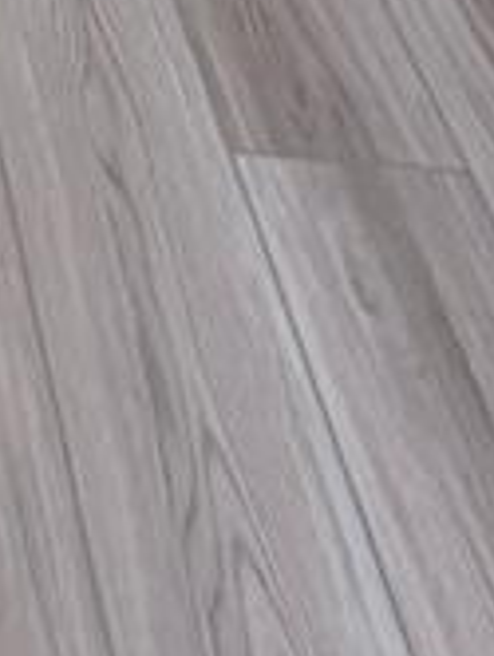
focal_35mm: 101
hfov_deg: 12.6
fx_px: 1917
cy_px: -1423
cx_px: -534
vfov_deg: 10.7
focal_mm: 2.22
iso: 40
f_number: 2.2
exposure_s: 1/173
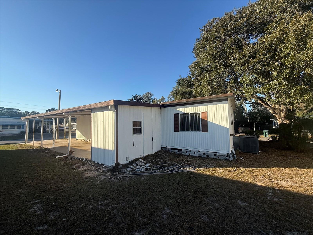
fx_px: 127
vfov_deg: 85.7
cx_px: 156
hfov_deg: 102.1
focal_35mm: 14
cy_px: 118
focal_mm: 2.22
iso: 50
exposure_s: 1/1497
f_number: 2.2
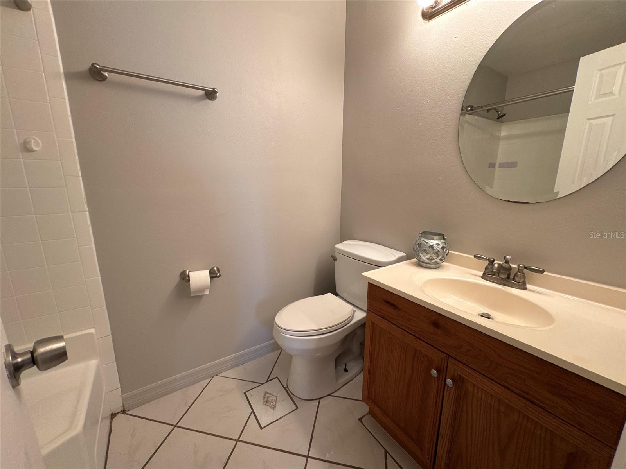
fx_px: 253
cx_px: 313
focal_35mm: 14
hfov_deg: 102.1
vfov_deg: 85.7
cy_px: 234
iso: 160
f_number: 2.2
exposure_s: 1/120
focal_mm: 2.22
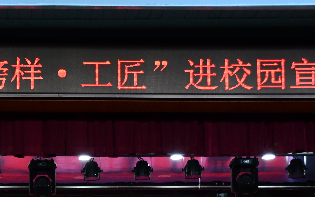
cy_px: 257
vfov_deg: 10.2
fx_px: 1082
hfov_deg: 16.4
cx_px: 52
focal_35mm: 126
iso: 900
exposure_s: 1/125
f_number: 4
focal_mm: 30
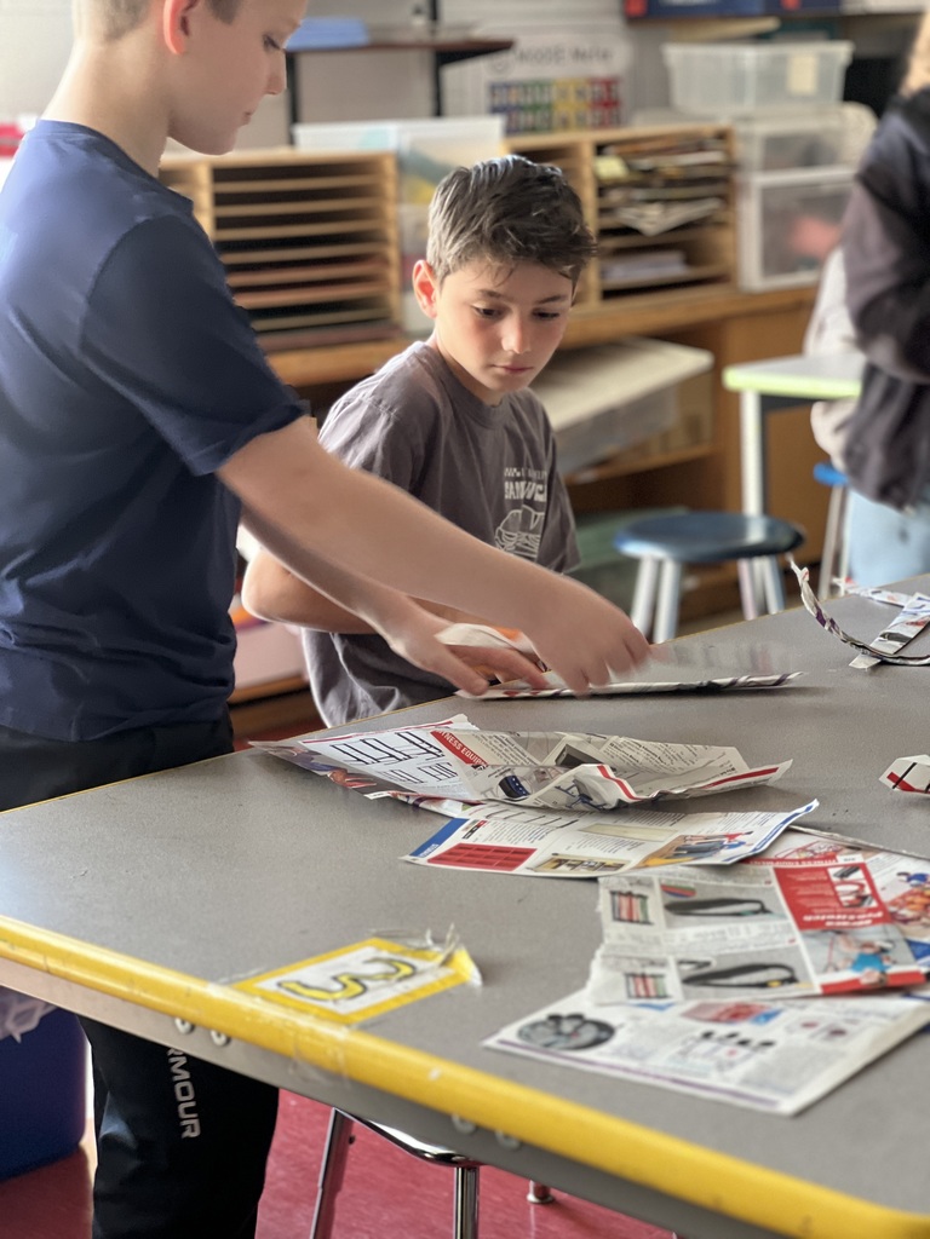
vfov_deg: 25.3
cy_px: 620
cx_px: 465
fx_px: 2758
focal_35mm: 77
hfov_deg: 19.1
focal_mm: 9
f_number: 2.8
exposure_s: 1/40
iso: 320
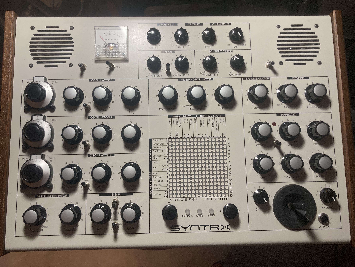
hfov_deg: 61.7
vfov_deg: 48.2
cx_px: 173
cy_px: 133
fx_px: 297
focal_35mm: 29
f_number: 1.8
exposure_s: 1/50
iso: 64
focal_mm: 3.99
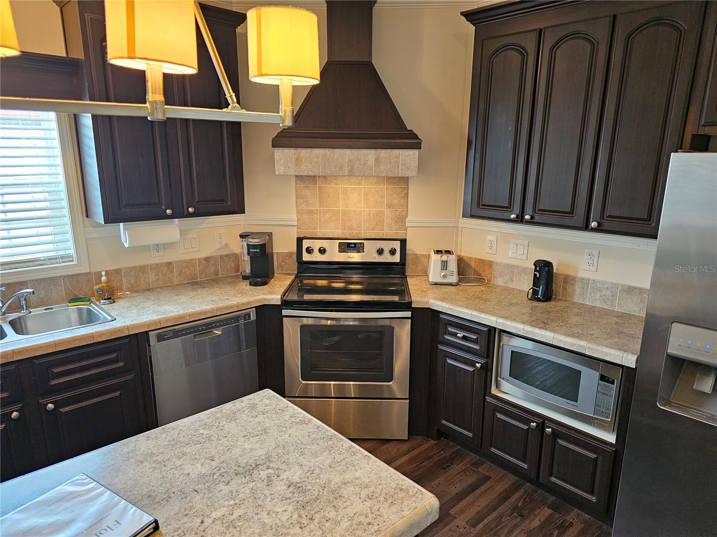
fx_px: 476
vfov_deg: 58.9
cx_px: 358
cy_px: 268
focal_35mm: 23
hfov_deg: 73.9
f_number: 1.7
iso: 640
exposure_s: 1/120
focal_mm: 6.3
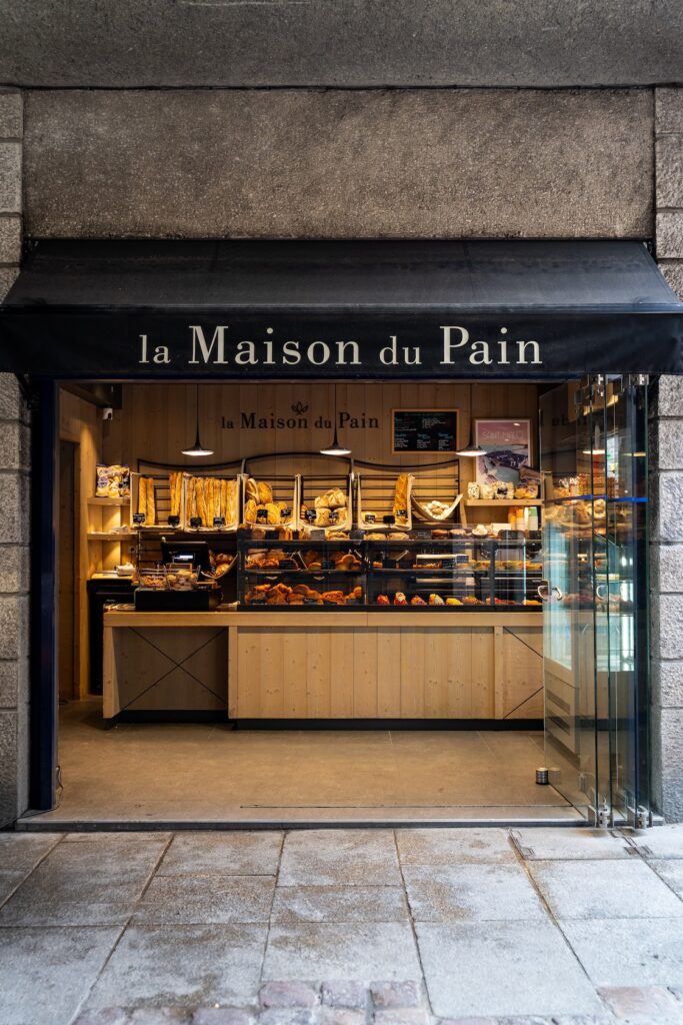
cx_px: 342
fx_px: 976
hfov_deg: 38.6
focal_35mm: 34
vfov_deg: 55.4
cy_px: 512
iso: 800
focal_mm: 34.3
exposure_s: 1/50
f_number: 4
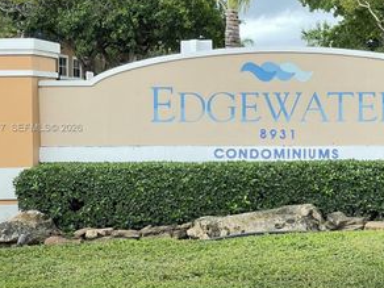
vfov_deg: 16.6
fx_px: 987
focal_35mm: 89
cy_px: 128
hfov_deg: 21.8
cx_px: 283
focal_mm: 6
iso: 64
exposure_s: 1/122
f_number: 2
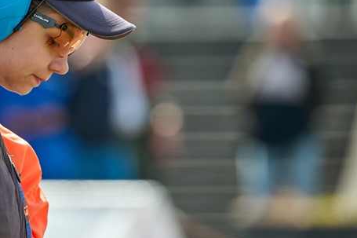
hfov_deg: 2.2
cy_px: 71
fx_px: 9407
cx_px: 80
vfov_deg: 1.4
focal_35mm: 949
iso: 400
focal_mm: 600
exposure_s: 1/400
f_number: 8
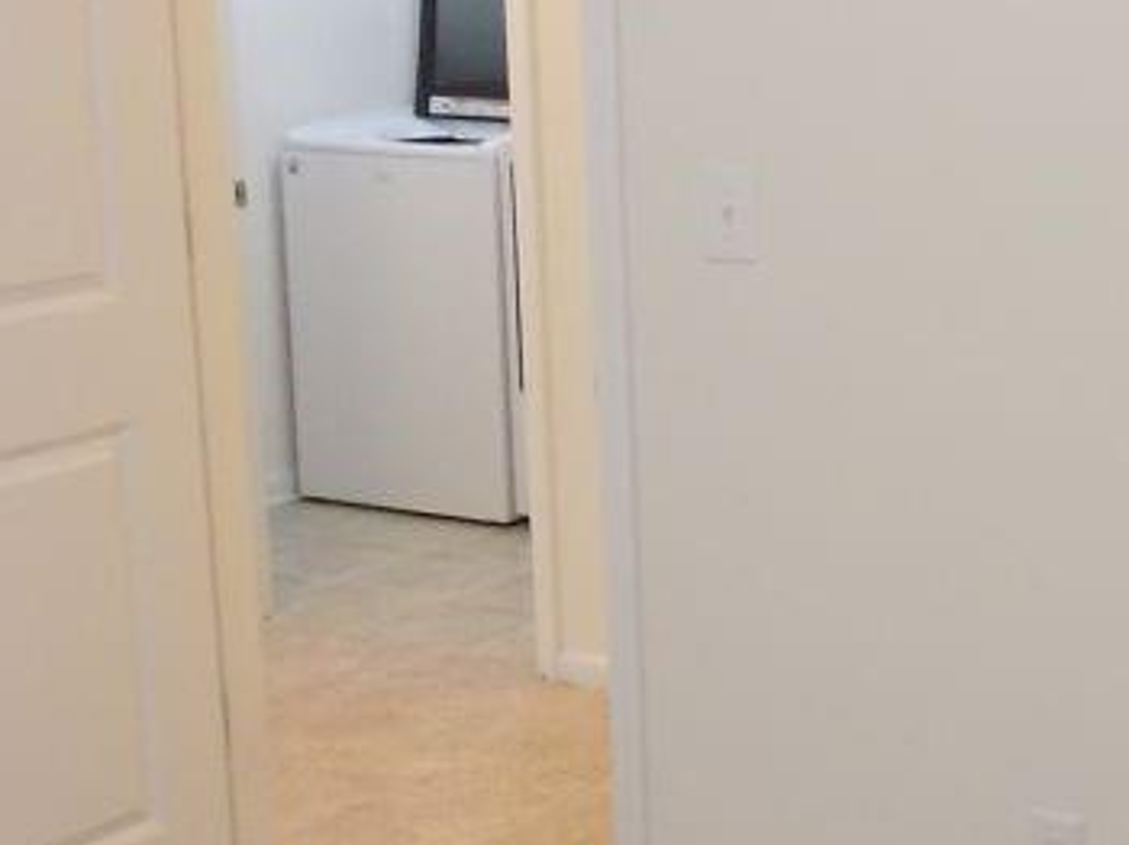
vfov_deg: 17.9
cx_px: 1239
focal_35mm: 82
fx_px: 2673
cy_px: 513
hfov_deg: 22.5
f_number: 2.7
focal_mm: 4
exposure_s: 1/25
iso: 200
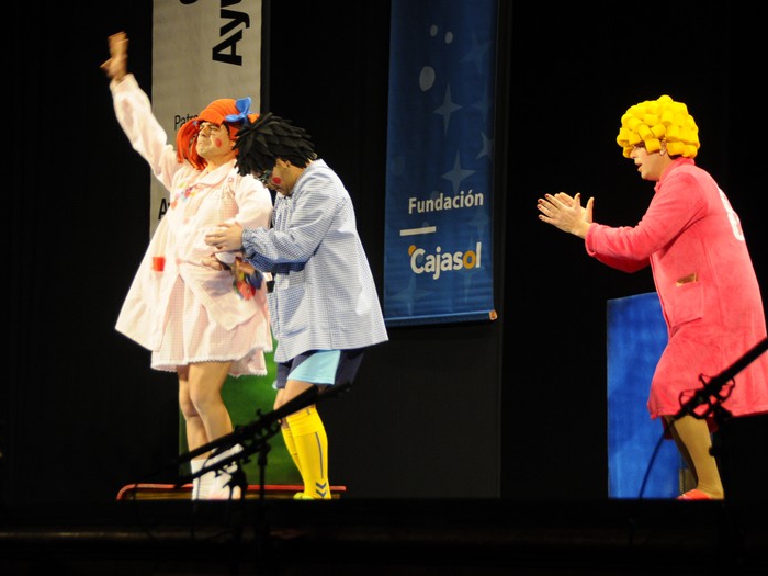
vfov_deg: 13.2
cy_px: 289
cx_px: 388
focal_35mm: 112
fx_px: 2485
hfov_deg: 17.6
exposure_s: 1/60
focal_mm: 68
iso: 1250
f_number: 5.6
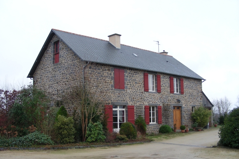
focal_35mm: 40
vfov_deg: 33.3
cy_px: 89
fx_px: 265
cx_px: 119
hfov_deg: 48.5
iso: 50
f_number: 3.5
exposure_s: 1/61.2
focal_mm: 6.3
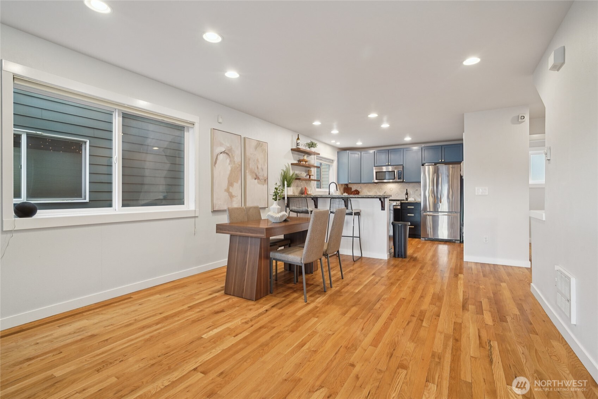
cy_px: 200
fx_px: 266
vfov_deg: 73.7
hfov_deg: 96.7
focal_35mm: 16
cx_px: 299
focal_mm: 16
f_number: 8
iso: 1600
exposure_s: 1/15
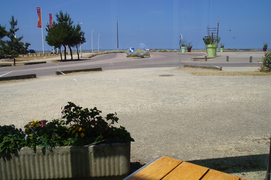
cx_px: 136
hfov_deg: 57.3
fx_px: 248
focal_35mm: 33
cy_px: 90
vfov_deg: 39.9
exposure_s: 1/160
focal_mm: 22
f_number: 11
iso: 100
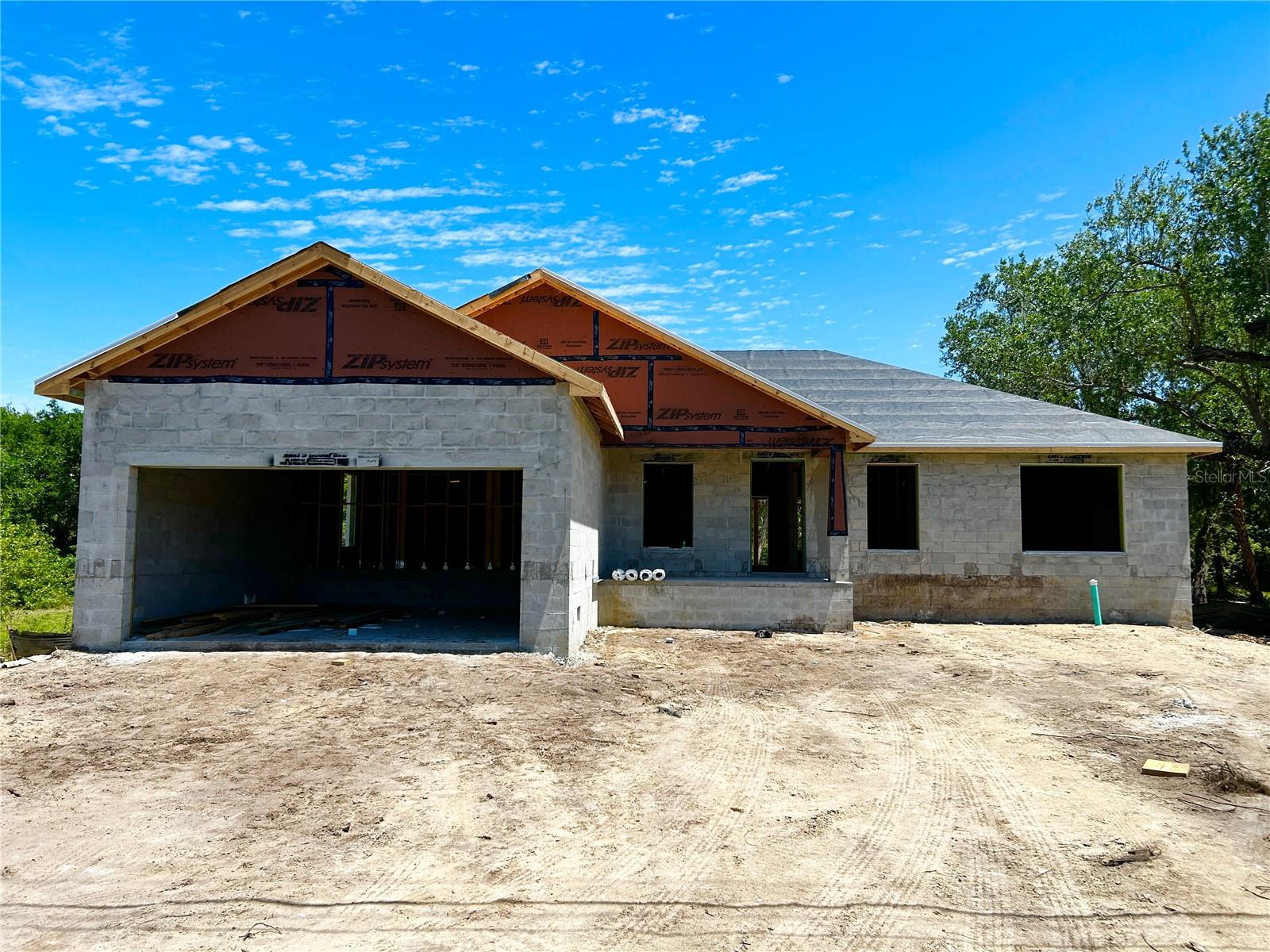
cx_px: 635
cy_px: 476
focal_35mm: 26
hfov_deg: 67.3
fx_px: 954
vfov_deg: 53.1
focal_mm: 5.7
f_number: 1.5
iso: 50
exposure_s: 1/3968
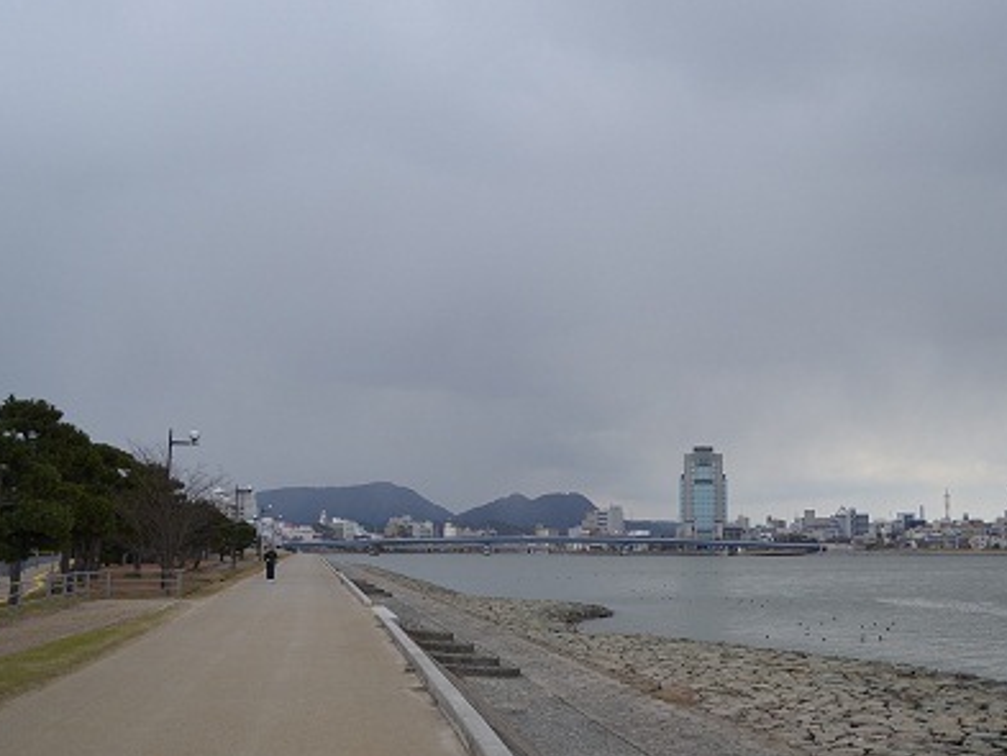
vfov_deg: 37.7
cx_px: 615
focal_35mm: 38
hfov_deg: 48.6
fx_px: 1106
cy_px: 395
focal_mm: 18
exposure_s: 1/640
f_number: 3.5
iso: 100
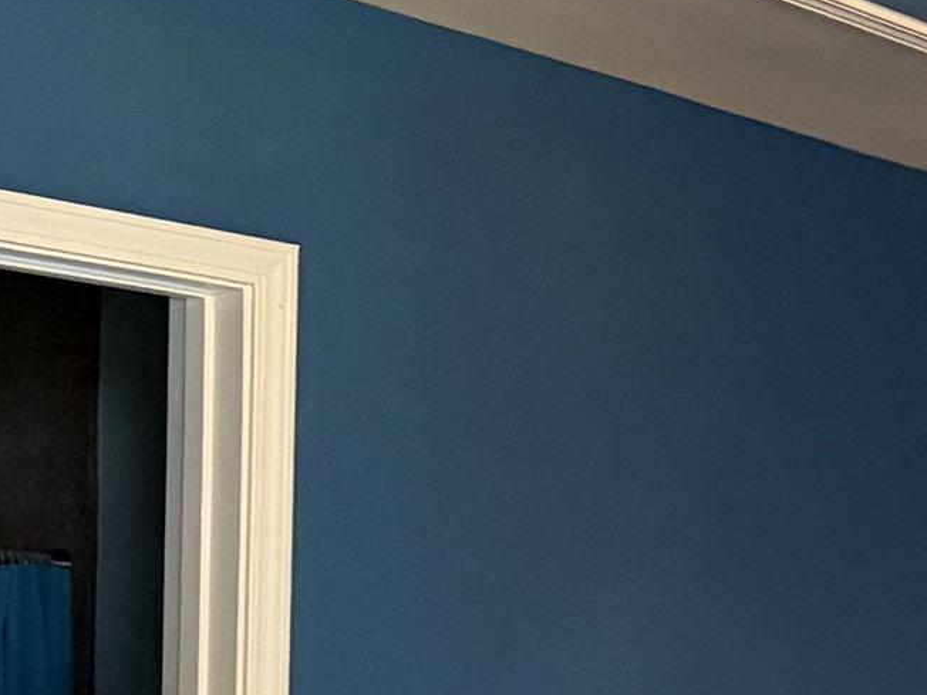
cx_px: 1905
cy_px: 571
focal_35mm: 113
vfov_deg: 13.0
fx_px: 3026
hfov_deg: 14.3
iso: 800
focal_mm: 6.76
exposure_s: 1/40
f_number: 1.78
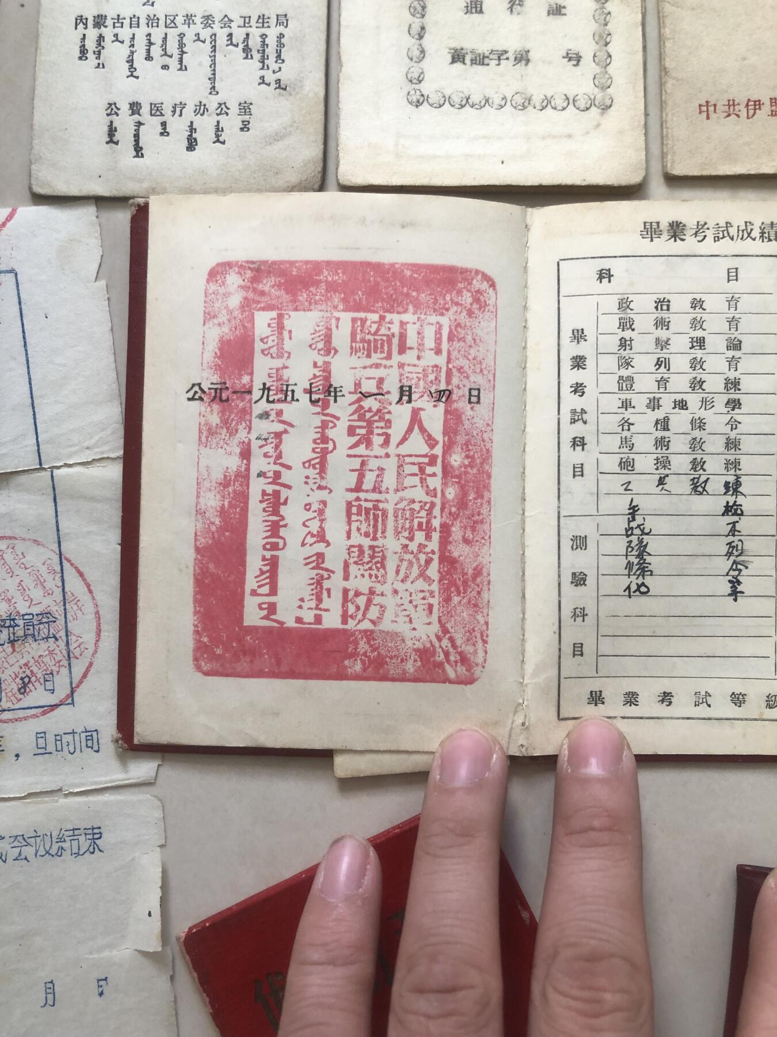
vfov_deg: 63.4
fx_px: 838
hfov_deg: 49.7
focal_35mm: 28
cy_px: 518
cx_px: 388
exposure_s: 1/30
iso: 40
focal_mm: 4
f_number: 1.8
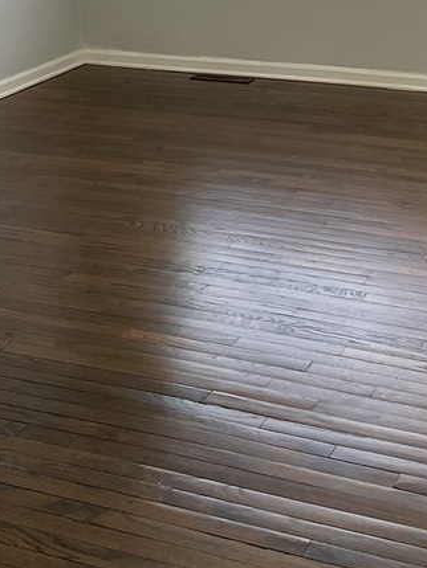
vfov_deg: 25.1
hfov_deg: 20.1
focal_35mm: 73
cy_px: -28
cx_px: 277
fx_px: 1200
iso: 40
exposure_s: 1/60
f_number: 1.8
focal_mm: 3
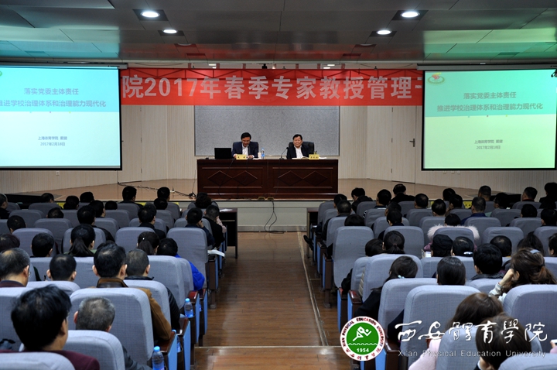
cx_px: 278
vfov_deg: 26.4
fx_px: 788
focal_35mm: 51
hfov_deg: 38.9
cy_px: 185
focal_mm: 34
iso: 400
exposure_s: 1/20
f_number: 4.2
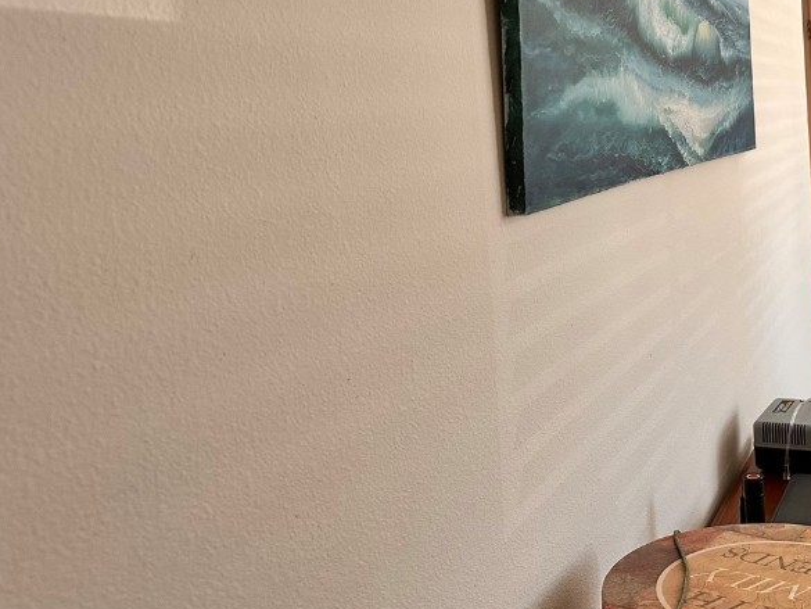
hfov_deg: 42.1
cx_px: 688
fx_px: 984
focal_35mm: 42
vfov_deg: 33.8
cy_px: 162
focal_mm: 6.86
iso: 160
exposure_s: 1/120
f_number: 1.78
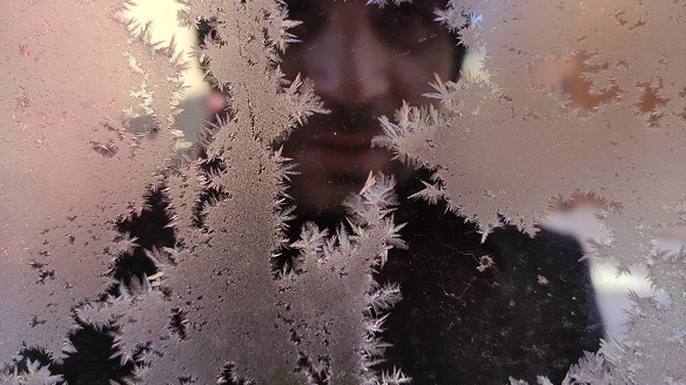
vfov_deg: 41.3
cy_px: 160
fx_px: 509
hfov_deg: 67.9
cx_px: 336
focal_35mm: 28
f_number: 1.89
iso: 100
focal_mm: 5.43
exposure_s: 1/1163
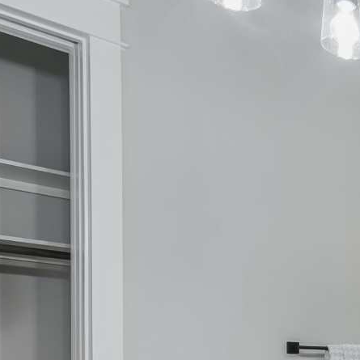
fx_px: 647
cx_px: 630
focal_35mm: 55
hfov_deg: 21.6
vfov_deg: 28.2
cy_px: 399
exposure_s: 1/6
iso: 400
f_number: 8
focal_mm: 15
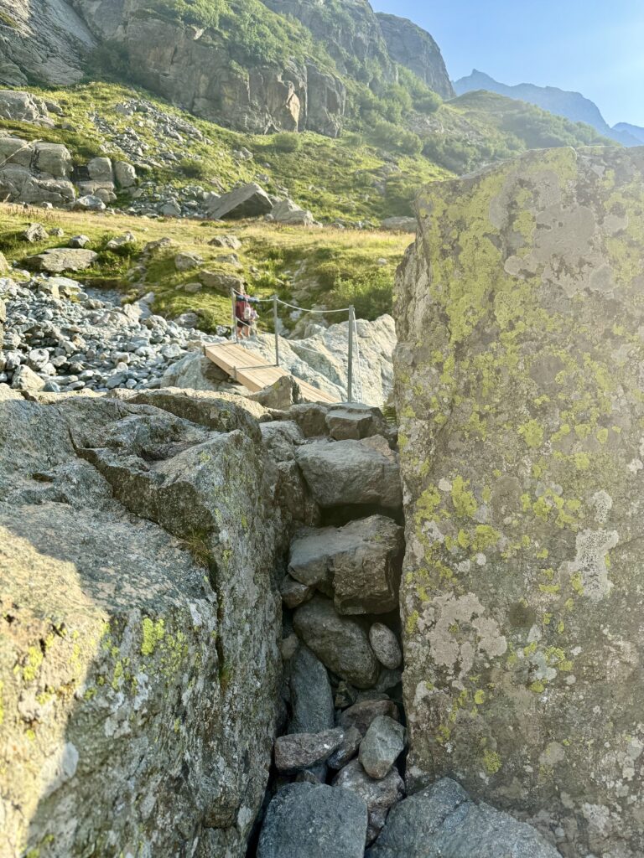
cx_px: 322
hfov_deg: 56.8
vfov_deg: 71.6
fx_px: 595
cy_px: 429
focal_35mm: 24
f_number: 1.78
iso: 100
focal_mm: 6.76
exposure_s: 1/2232
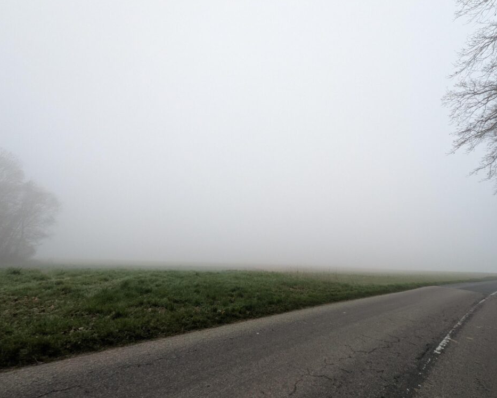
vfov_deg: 84.0
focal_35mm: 15
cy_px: 203
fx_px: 221
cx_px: 270
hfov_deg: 96.6
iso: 88
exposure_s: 1/943
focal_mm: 1.83
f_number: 2.2
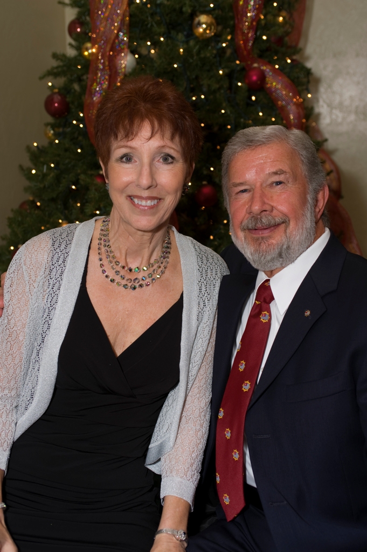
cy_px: 276
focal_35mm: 48
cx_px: 184
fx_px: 735
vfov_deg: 41.1
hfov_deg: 28.0
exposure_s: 1/60
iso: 200
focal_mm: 48
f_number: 5
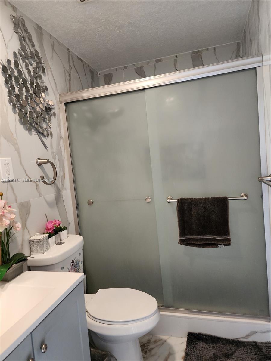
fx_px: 240
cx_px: 136
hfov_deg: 58.9
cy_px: 180
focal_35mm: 23
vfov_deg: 73.9
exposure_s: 1/120
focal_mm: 6.4
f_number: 1.8
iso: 500
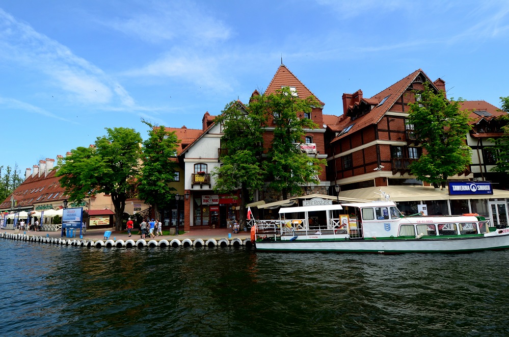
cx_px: 254
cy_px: 168
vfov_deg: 67.1
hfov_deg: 90.1
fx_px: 254
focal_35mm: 18
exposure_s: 1/500
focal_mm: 12
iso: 400
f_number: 9
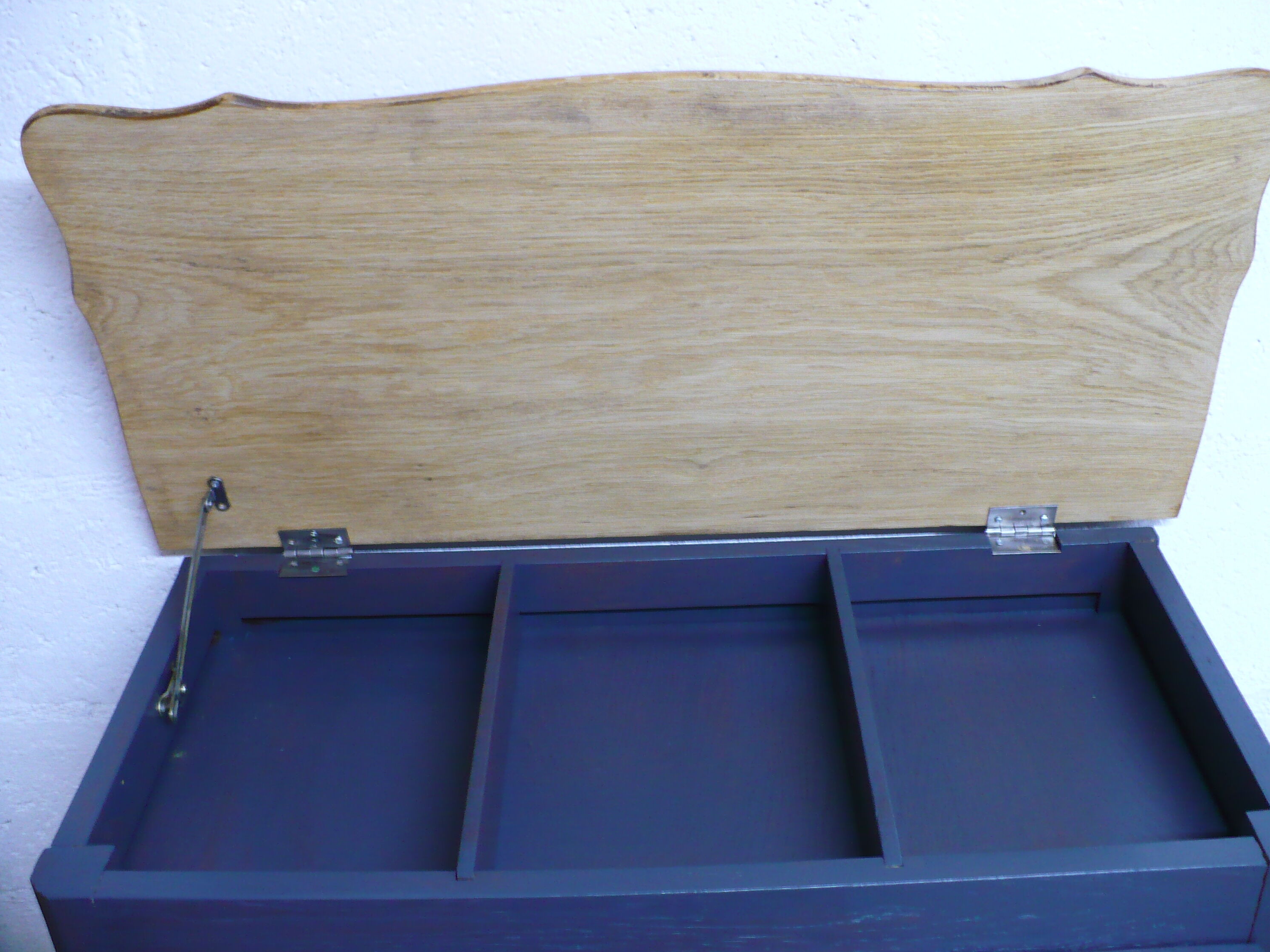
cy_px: 468
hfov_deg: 49.0
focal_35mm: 38
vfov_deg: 37.7
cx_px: 649
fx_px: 1394
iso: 200
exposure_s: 1/15
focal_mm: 6.1
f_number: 2.8
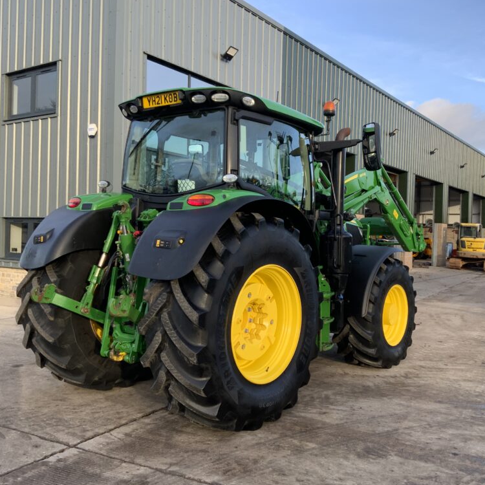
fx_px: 555
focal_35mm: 35
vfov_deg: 47.2
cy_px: 241
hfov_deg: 47.2
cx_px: 264
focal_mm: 3
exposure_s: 1/239
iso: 16
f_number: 1.8
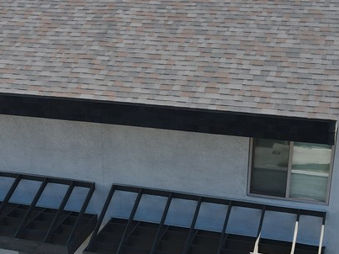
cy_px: 198
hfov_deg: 31.6
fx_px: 597
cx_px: 146
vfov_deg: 23.7
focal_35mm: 61
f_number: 2.8
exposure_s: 1/400
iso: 100
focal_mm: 4.5
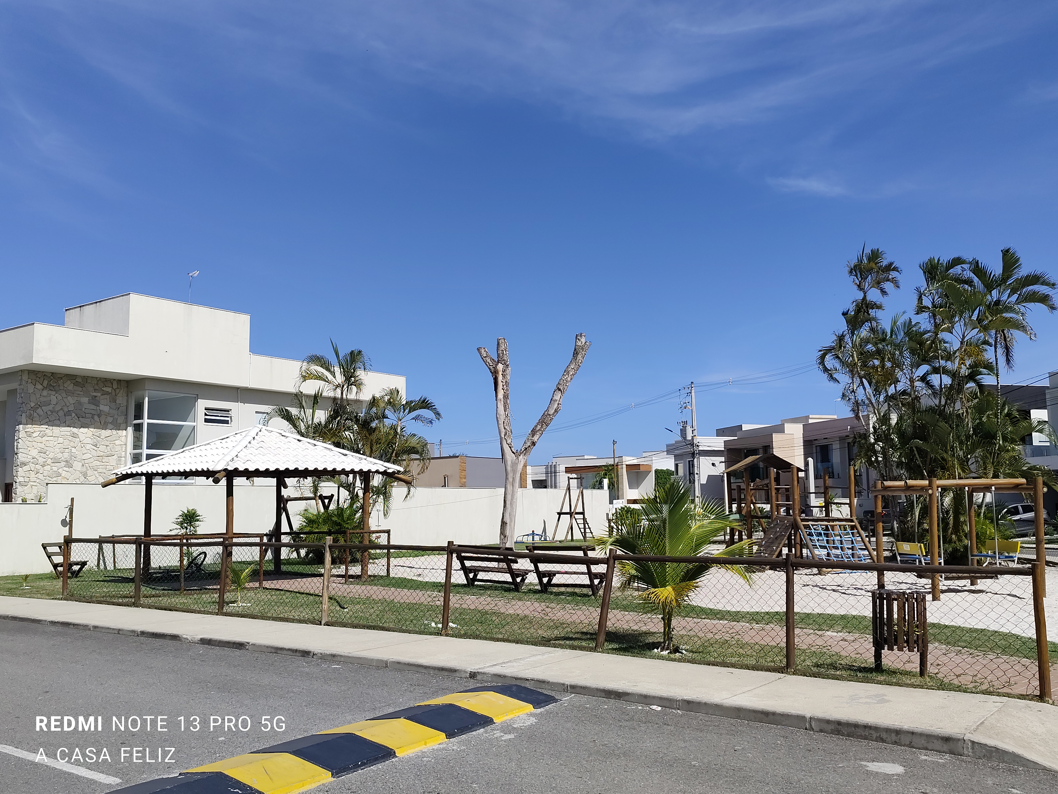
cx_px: 529
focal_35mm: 30
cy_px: 397
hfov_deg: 60.0
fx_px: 917
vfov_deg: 46.8
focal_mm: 6.14
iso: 50
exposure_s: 1/1648
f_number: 1.65
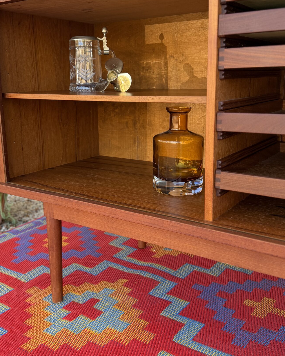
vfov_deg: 49.0
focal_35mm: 37
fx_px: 390
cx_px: 136
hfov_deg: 40.1
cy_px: 159
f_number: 1.78
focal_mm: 6.76
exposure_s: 1/137
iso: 100
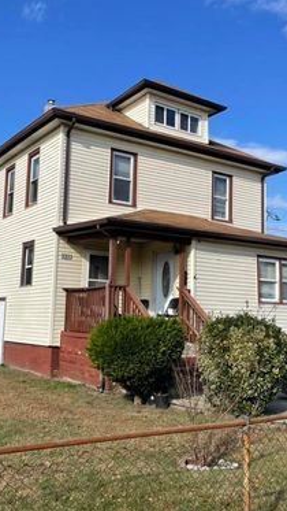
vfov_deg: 52.8
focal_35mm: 38
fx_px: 514
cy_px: 256
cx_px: 149
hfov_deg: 31.2
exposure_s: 1/4292
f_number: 1.6
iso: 32
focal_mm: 4.2
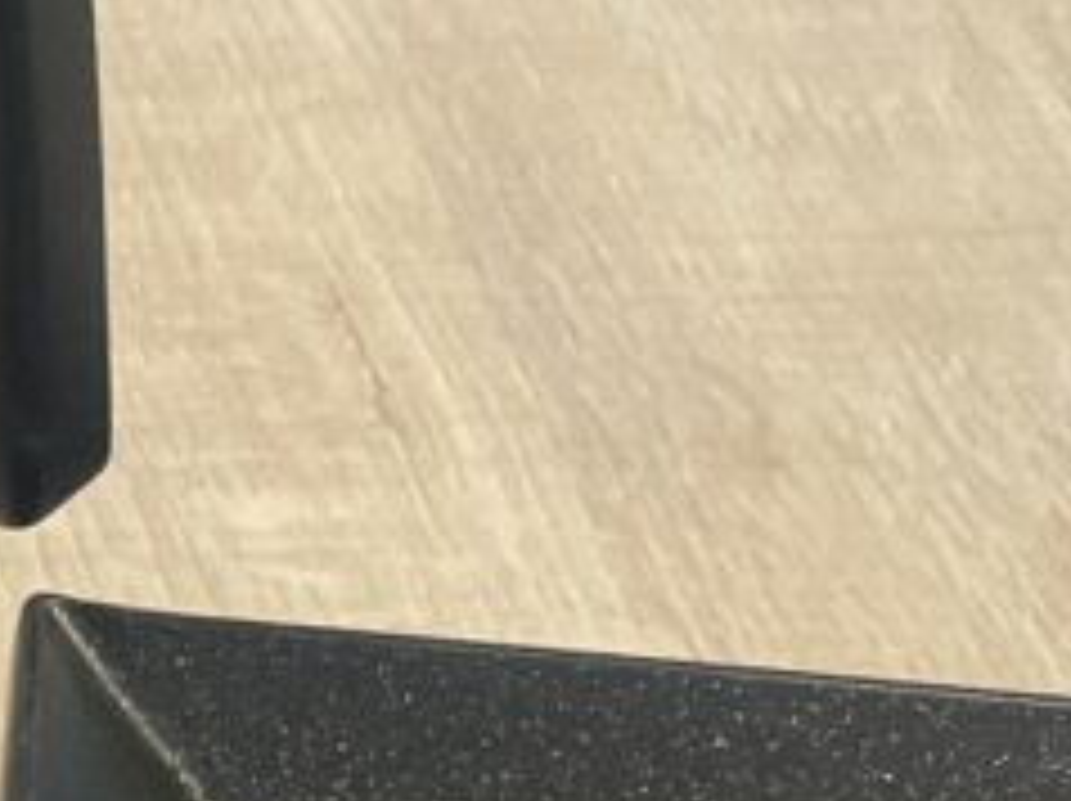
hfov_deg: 11.6
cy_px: 140
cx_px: -1512
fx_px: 4327
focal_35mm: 140
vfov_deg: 10.5
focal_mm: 4.2
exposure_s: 1/109
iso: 125
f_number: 1.6
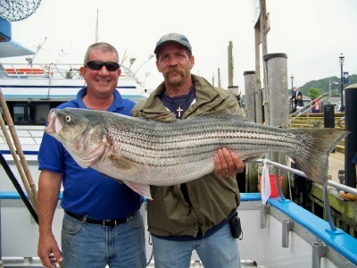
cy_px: 134
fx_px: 371
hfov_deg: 51.4
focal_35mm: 36
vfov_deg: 39.7
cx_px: 178
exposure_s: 1/400
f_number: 2.8
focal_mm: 5.85
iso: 64
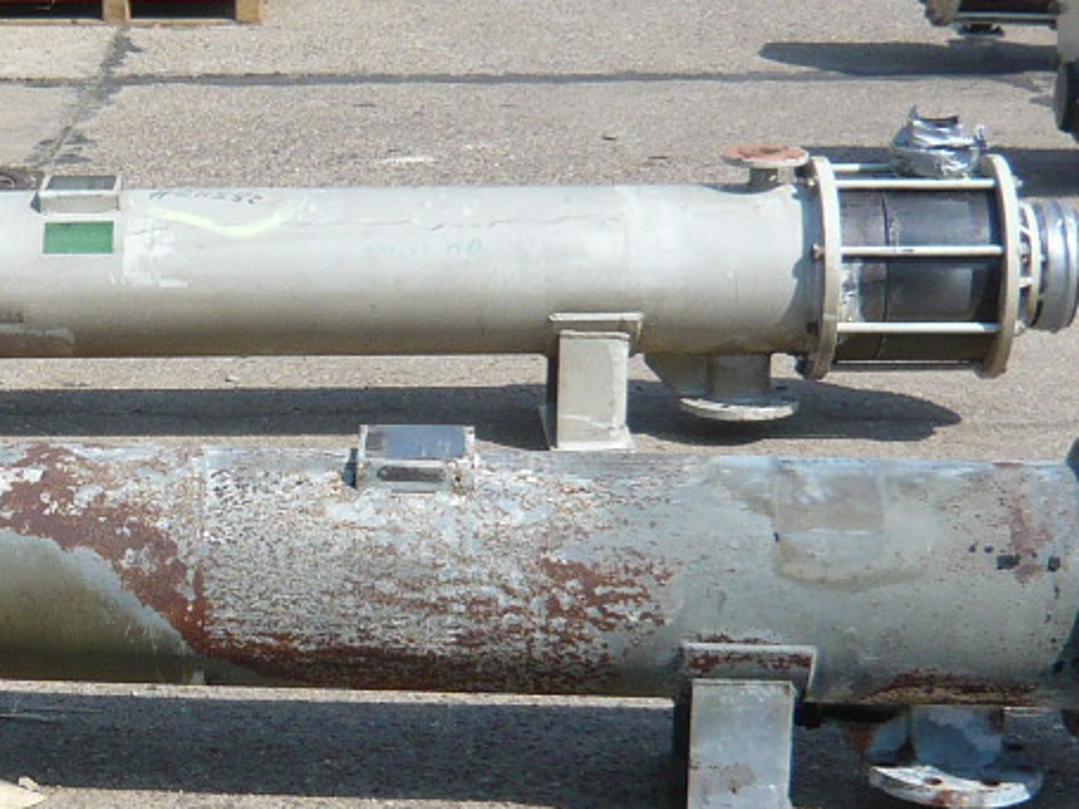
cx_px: 92
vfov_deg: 16.4
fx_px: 2805
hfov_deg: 21.3
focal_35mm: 90
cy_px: 531
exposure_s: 1/160
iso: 100
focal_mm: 4.6
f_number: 8
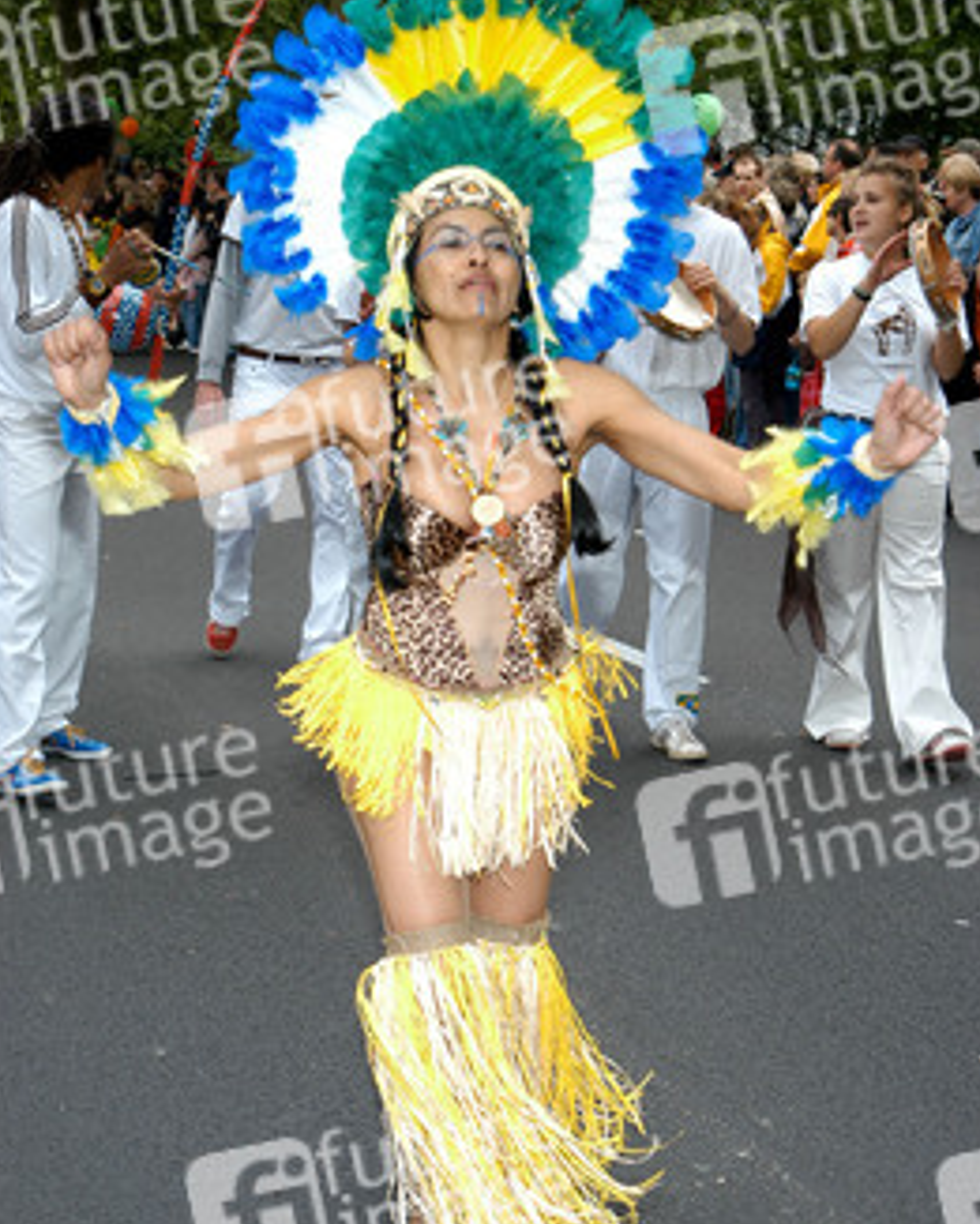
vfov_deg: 27.5
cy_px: 631
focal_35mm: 69
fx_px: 2500
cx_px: 488
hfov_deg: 22.2
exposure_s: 1/180
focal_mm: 40
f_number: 5.6
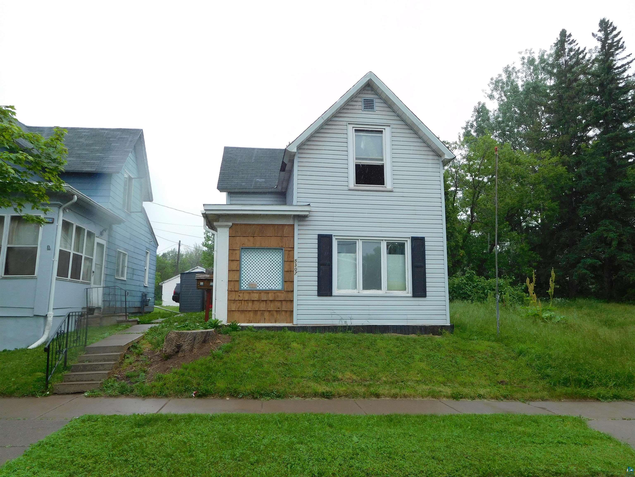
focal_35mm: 25
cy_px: 238
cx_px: 318
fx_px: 459
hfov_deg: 69.4
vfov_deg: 54.9
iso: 125
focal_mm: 4.5
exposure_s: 1/320
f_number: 3.4
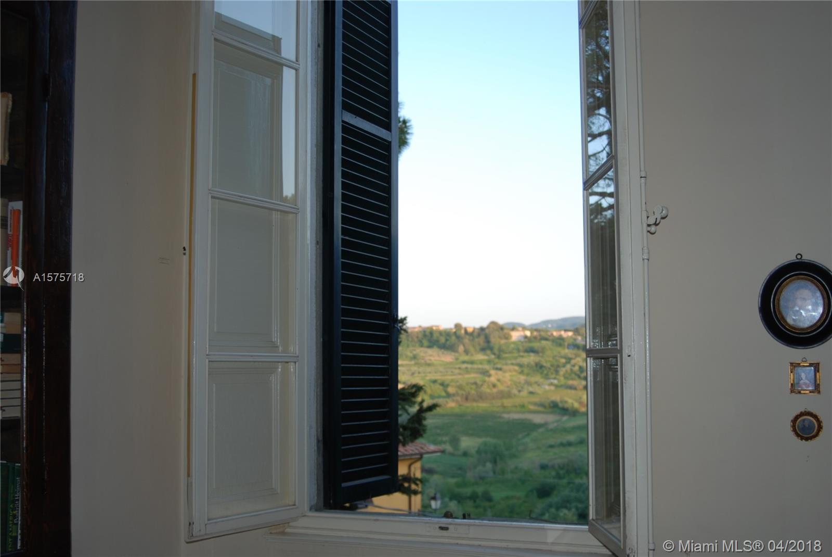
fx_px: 972
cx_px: 416
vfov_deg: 32.0
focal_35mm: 42
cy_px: 278
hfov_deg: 46.4
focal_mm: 28
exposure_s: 1/125
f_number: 3.5
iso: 100
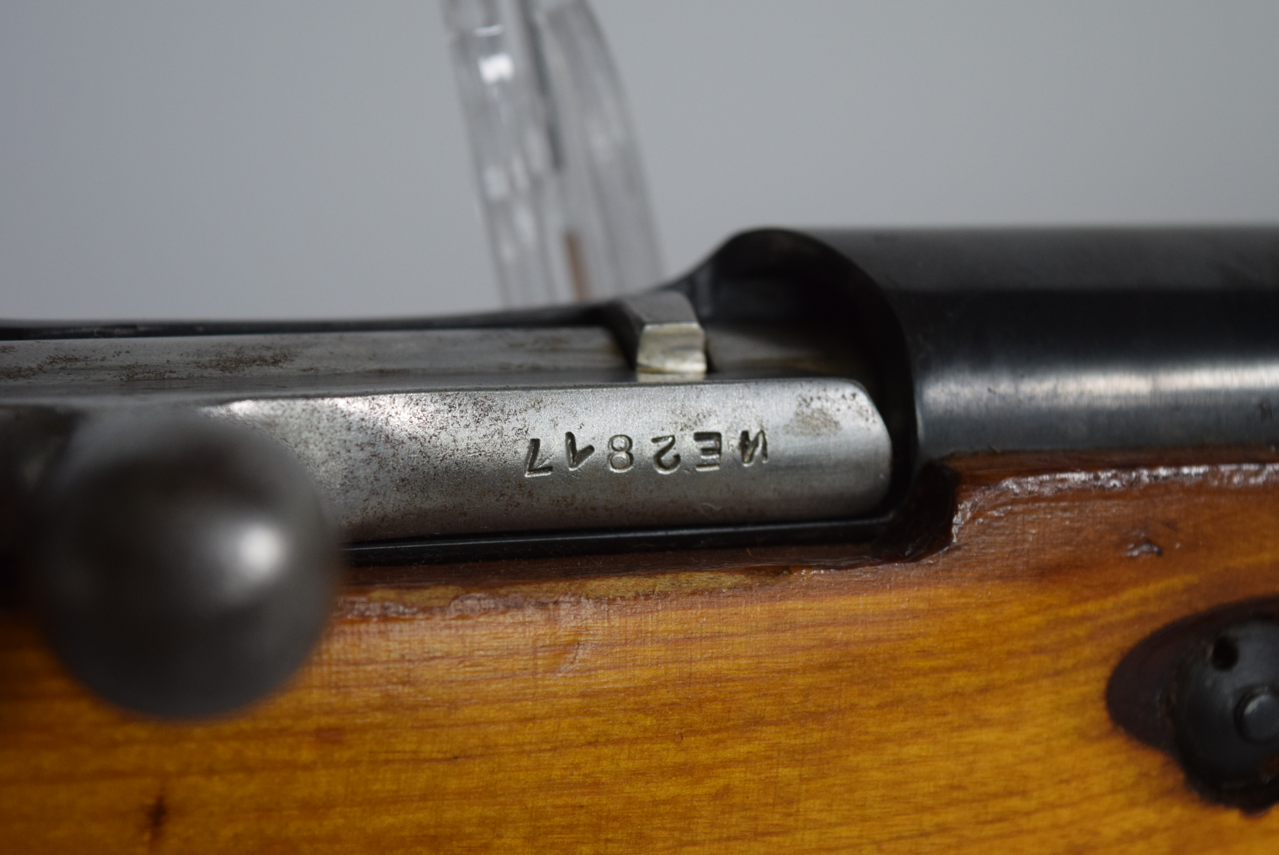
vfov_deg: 16.6
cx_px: 640
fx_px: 2933
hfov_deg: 24.6
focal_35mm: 82
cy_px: 428
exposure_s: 1/125
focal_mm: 55
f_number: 5.6
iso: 1000
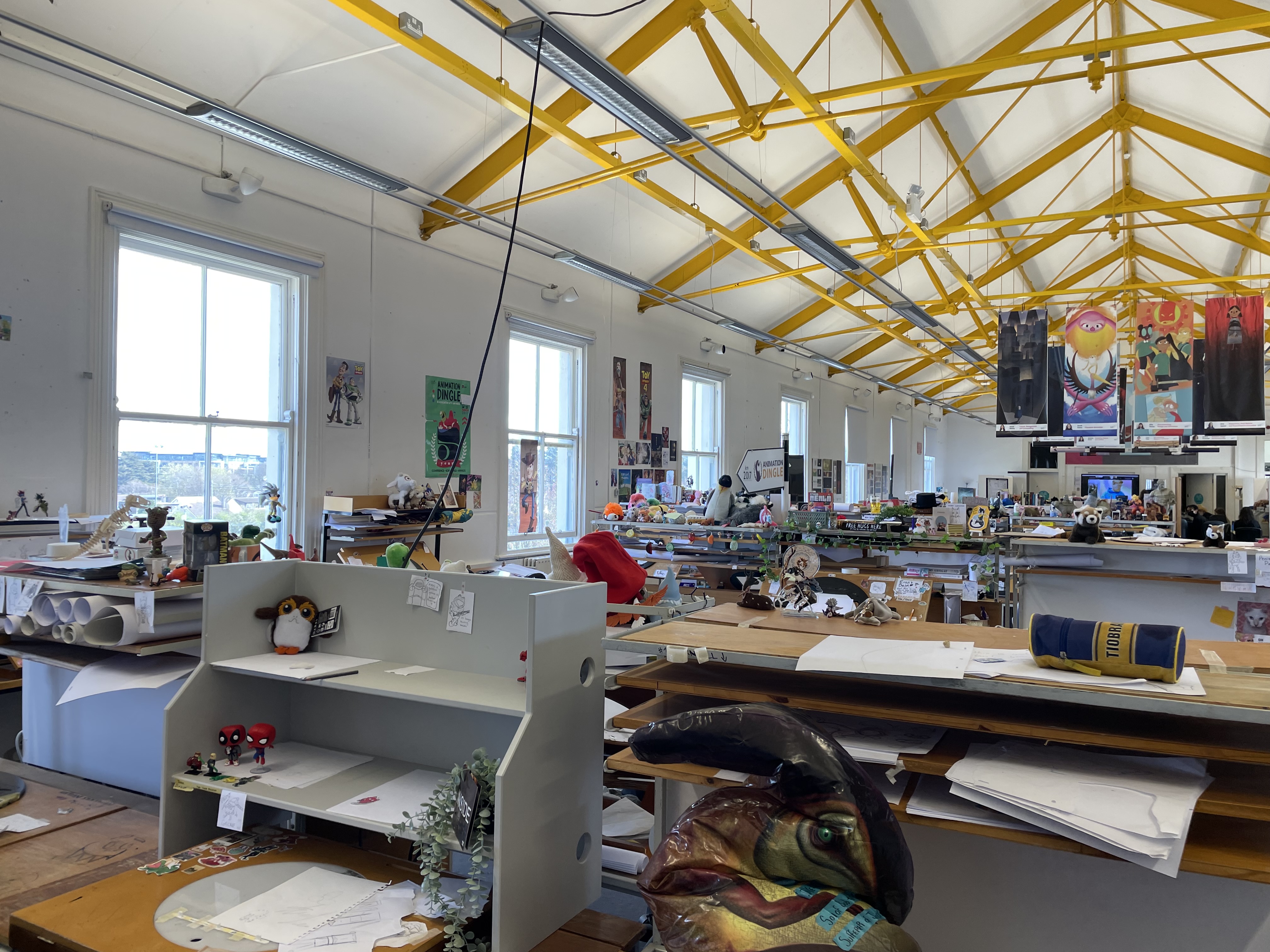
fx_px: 954
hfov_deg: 67.3
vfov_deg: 53.1
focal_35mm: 26
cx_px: 635
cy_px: 476
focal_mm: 4.2
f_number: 1.6
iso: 32
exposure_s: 1/100
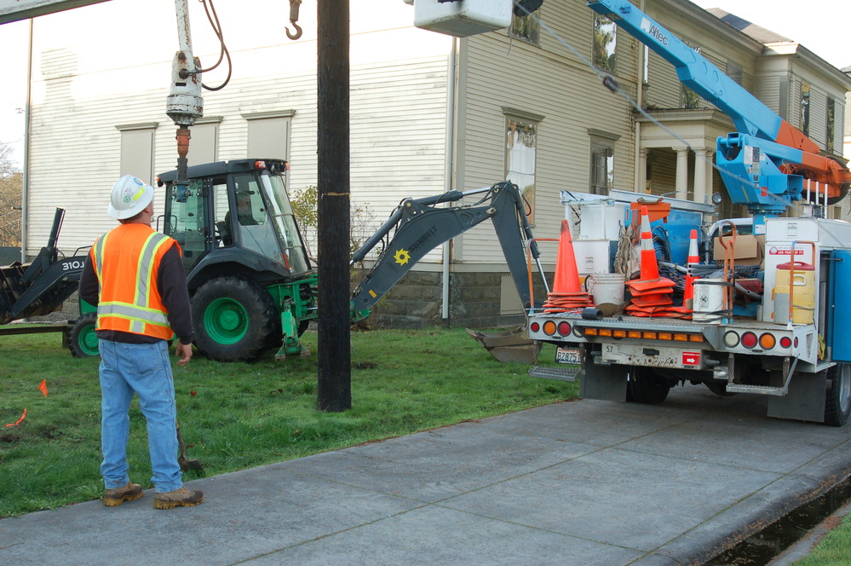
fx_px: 992
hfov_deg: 46.4
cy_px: 283
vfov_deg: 31.8
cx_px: 426
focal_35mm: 42
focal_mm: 28
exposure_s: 1/125
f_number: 5.6
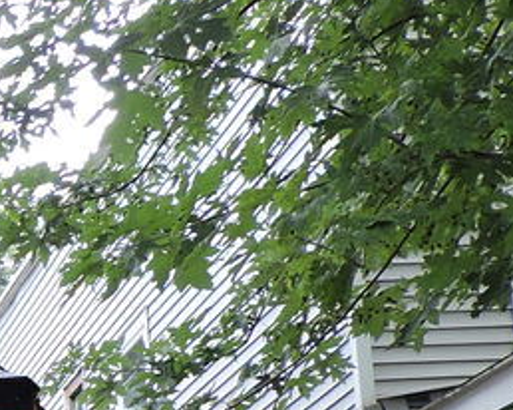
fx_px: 1987
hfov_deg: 12.1
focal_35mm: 131
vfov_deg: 11.4
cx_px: -684
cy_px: 567
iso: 100
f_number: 3
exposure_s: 1/125
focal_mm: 4.3
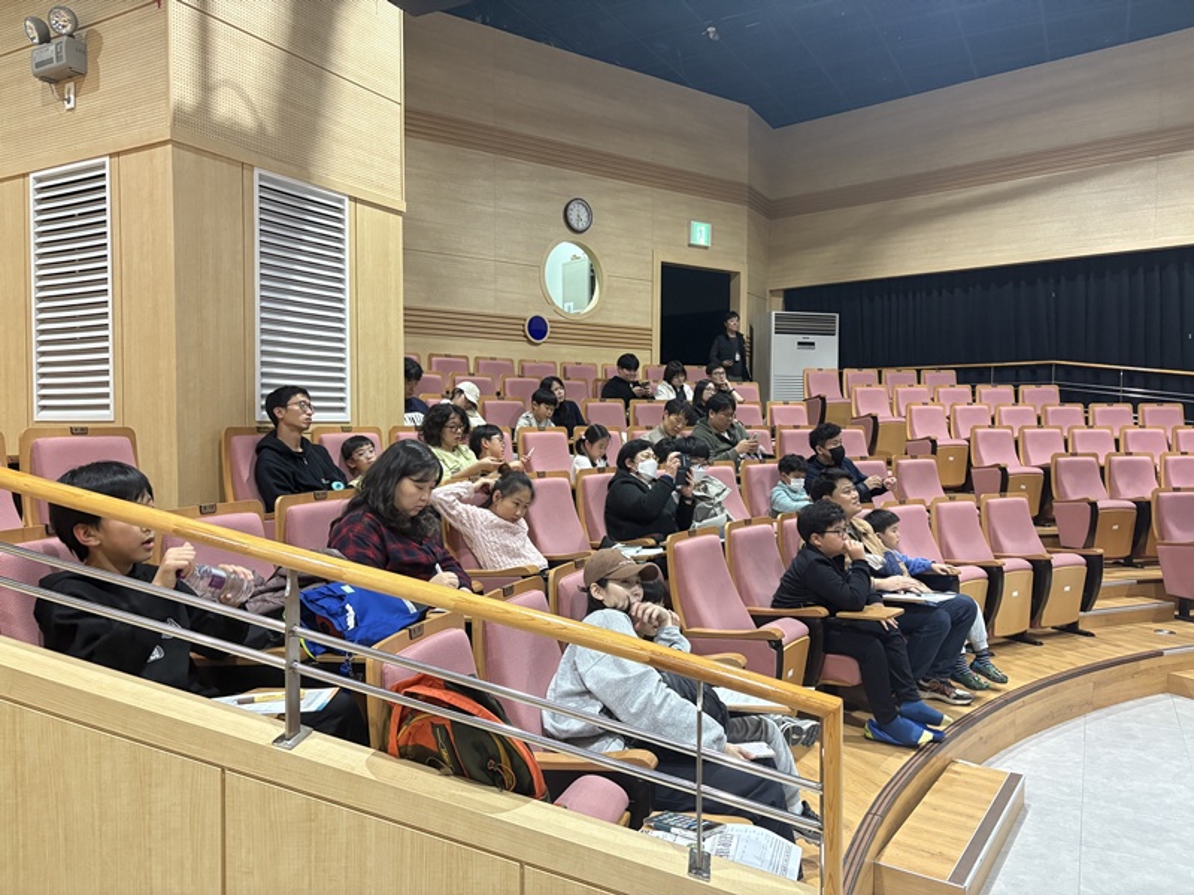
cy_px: 448
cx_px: 597
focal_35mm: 26
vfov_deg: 53.1
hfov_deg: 67.3
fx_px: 897
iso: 250
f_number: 1.6
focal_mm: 5.96
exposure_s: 1/60
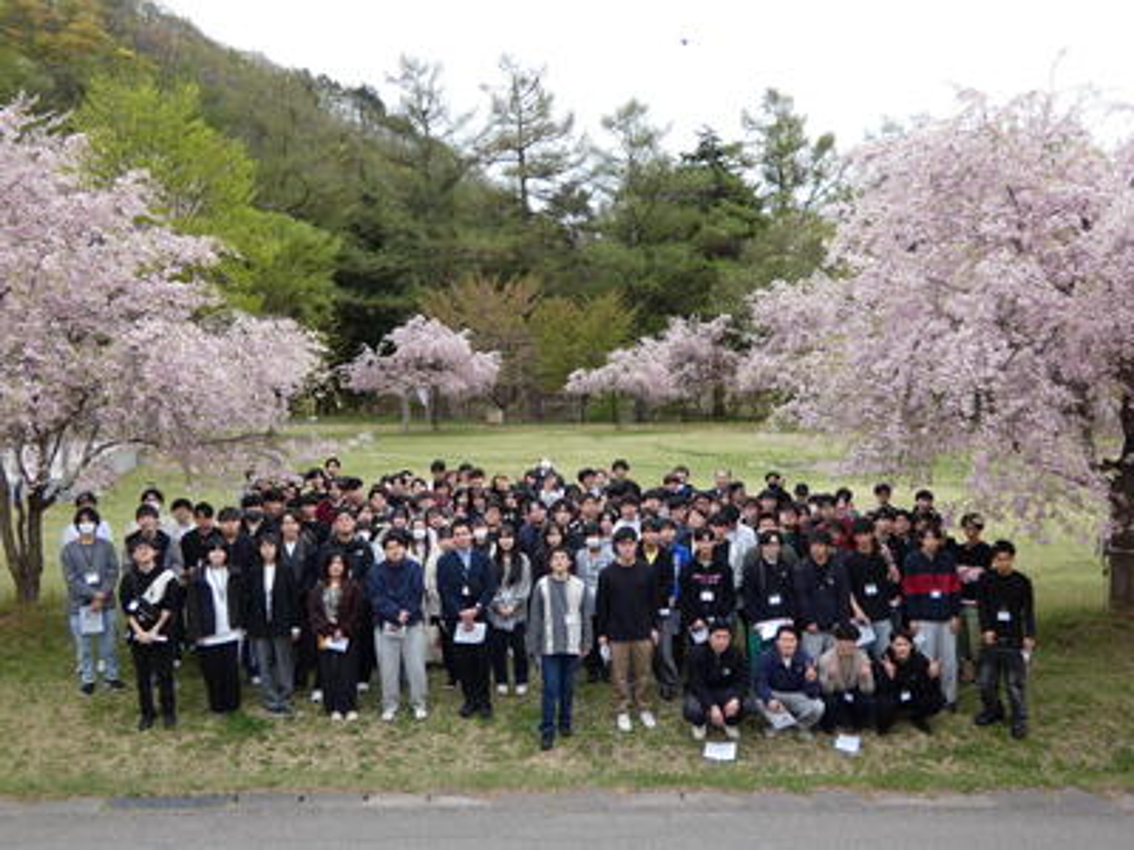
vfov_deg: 37.7
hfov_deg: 49.0
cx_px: 567
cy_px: 425
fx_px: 1245
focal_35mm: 38
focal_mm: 6.8
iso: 80
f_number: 3.5
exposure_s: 1/100
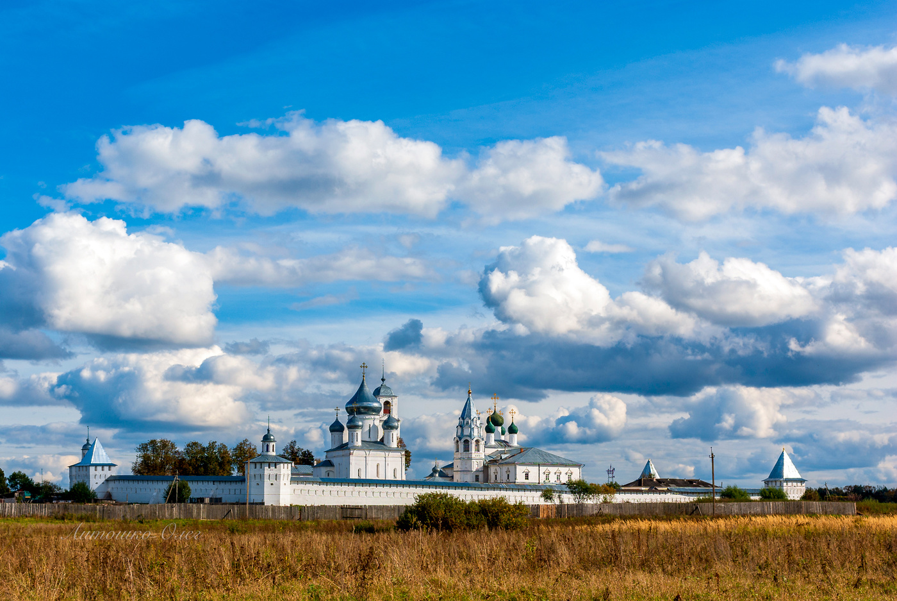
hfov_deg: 31.2
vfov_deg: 21.1
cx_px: 448
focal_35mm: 64
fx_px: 1609
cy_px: 300
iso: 100
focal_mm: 43
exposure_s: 1/500
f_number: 8
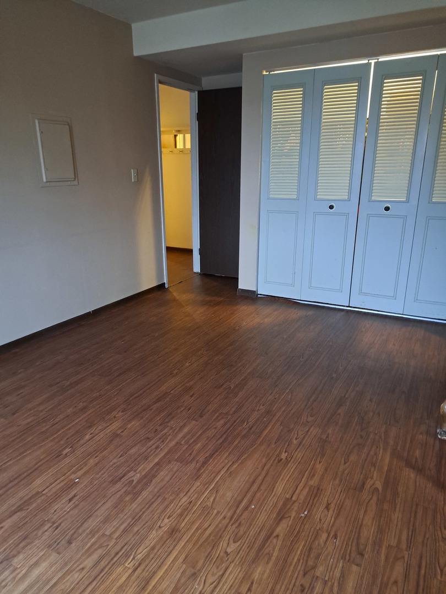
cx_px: 223
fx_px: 412
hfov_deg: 56.8
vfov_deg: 71.6
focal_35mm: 24
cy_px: 297
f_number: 1.8
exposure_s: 1/20
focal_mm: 5.23
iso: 640
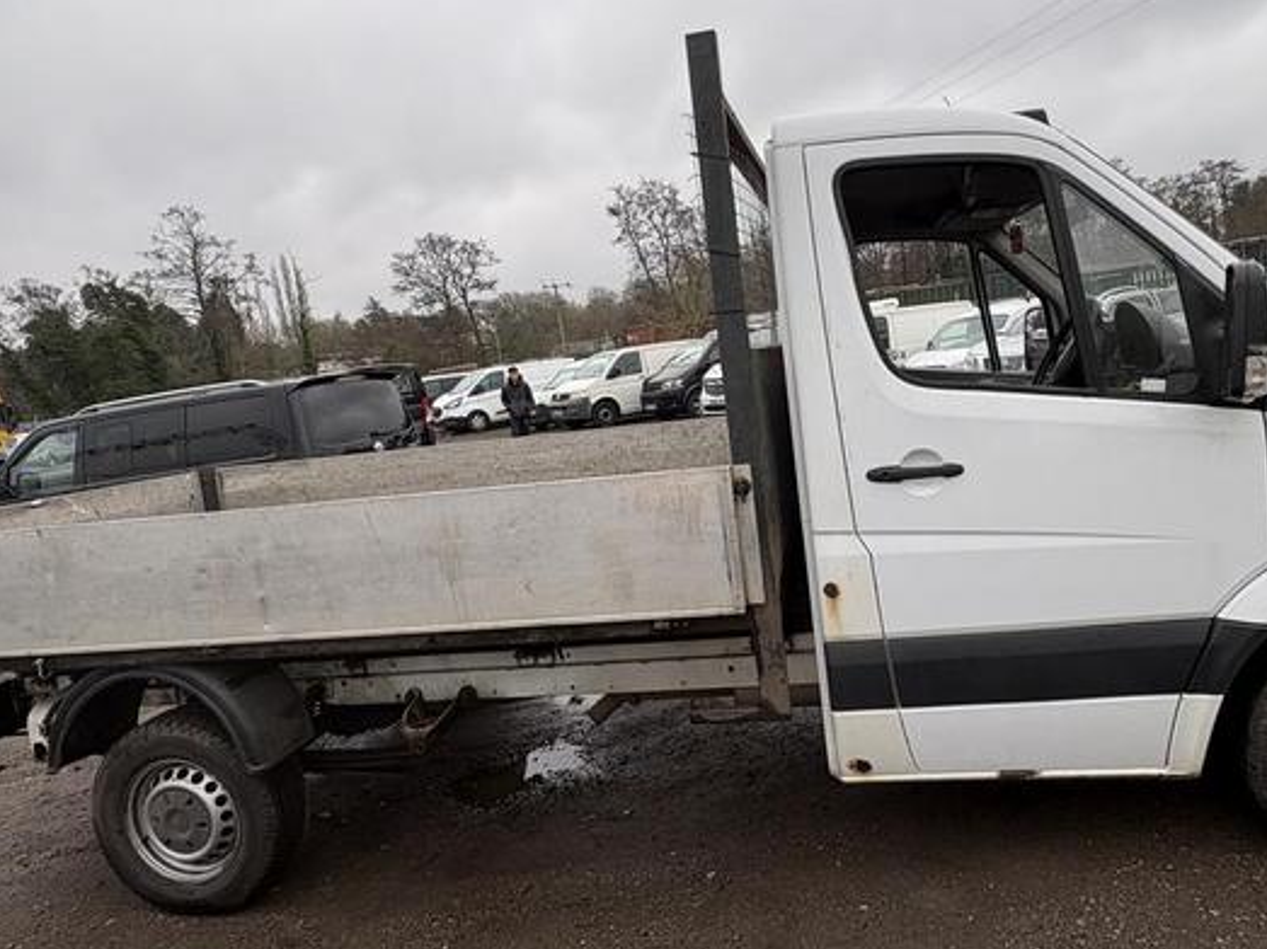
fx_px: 878
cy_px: 445
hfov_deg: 71.2
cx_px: 729
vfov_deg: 56.8
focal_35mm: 24
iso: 40
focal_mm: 2.22
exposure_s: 1/224
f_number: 2.2
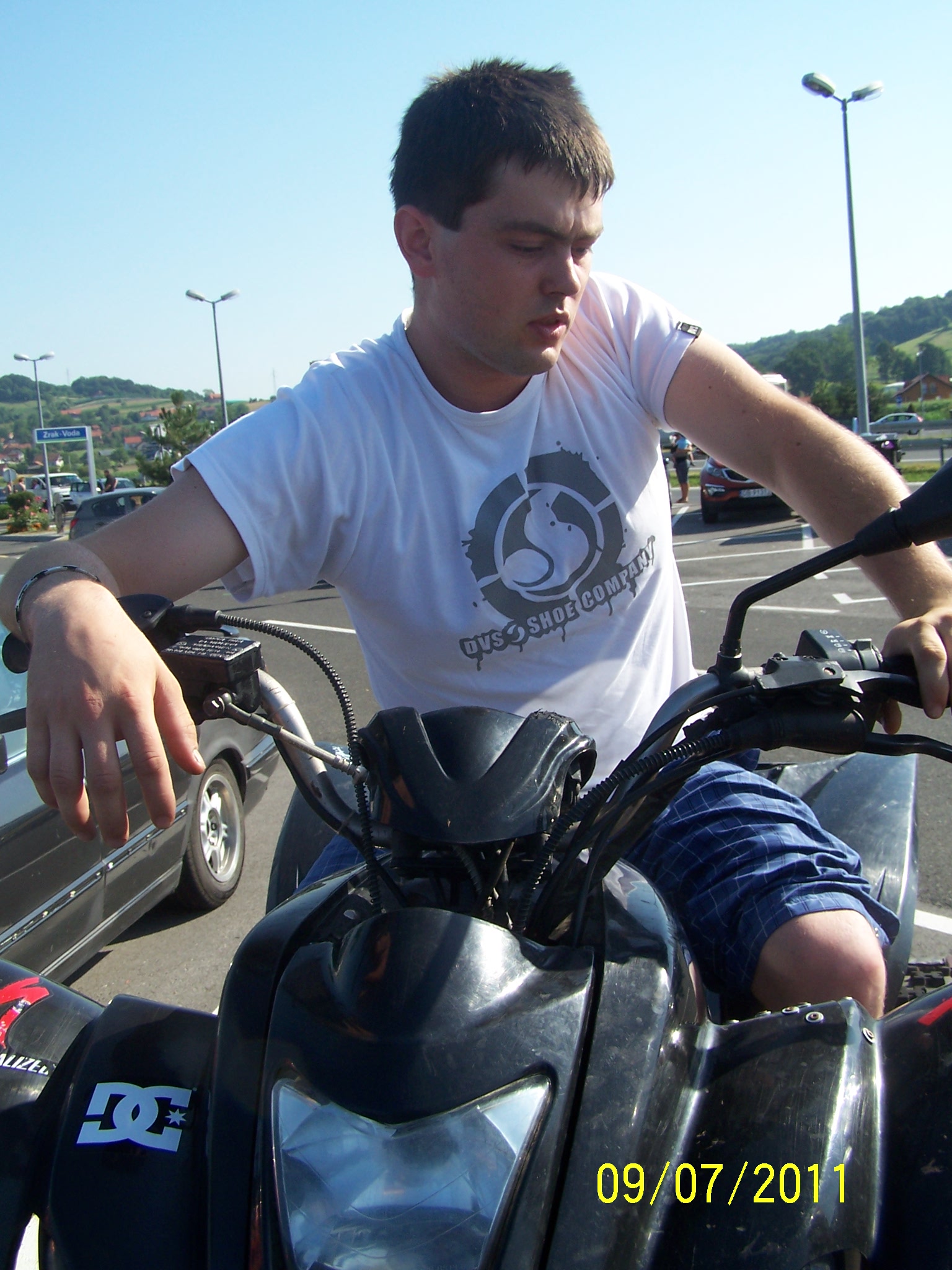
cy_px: 635
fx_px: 1393
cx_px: 476
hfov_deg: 37.7
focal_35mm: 38
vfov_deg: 49.0
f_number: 4
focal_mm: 6.3
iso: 80
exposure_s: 1/500
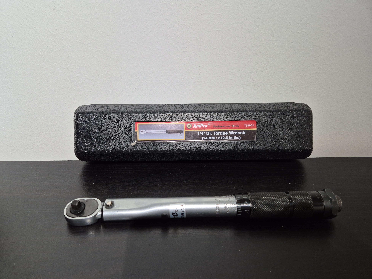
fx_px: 247
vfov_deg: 58.9
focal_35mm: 23
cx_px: 186
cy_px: 140
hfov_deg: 73.9
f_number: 1.8
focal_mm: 5.4
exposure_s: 1/100
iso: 320
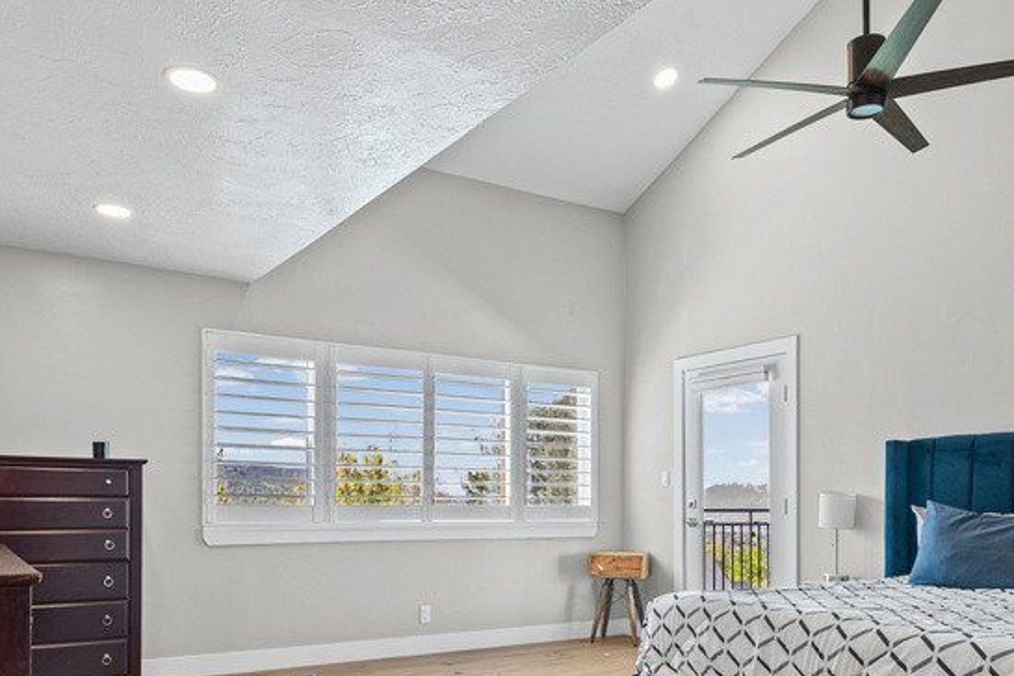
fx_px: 845
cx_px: 503
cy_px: 513
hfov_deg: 61.9
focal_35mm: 30
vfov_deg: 42.2
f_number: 9
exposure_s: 1/3
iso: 250
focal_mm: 16
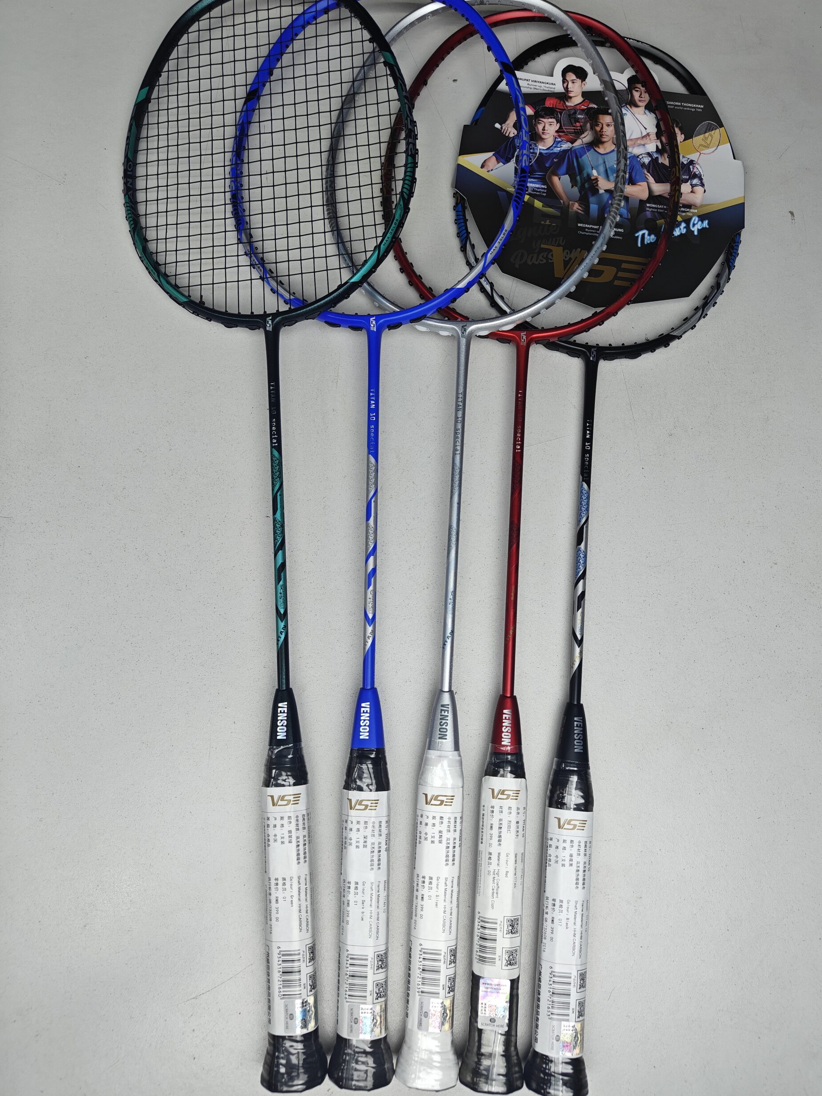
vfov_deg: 69.4
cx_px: 427
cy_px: 539
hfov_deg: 54.9
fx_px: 792
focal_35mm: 25
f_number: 1.8
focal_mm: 5.59
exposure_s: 1/100
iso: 64
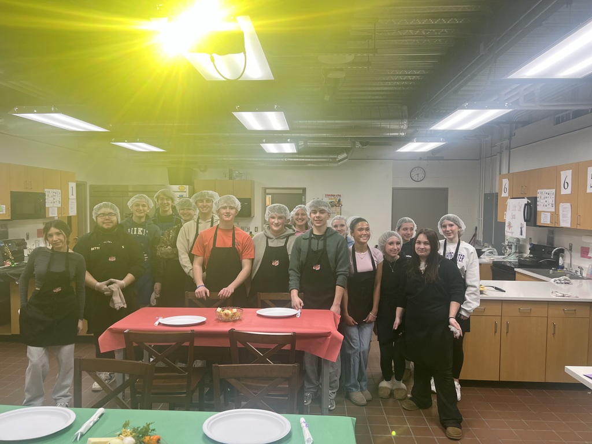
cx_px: 296
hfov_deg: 67.3
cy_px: 222
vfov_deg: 53.1
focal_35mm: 26
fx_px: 445
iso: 100
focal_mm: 5.7
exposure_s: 1/120
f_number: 1.5
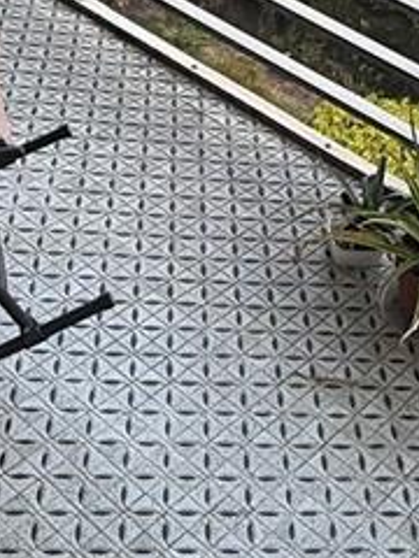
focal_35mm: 70
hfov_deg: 20.8
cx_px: 319
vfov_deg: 26.4
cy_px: 12
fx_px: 1130
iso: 64
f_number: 2.2
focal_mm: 2.22
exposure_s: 1/171
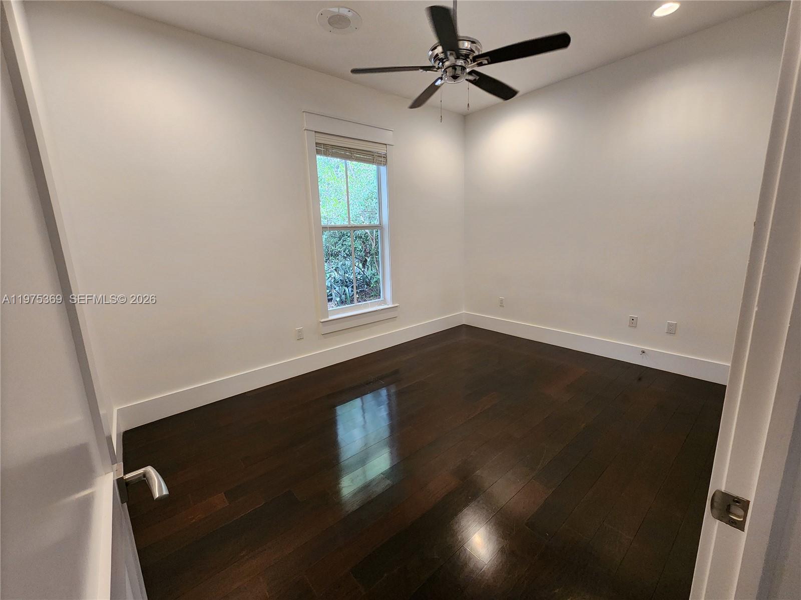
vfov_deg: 89.9
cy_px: 300
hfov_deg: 106.2
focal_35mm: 13
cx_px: 400
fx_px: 301
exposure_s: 1/60
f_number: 2.2
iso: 320
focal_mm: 2.2
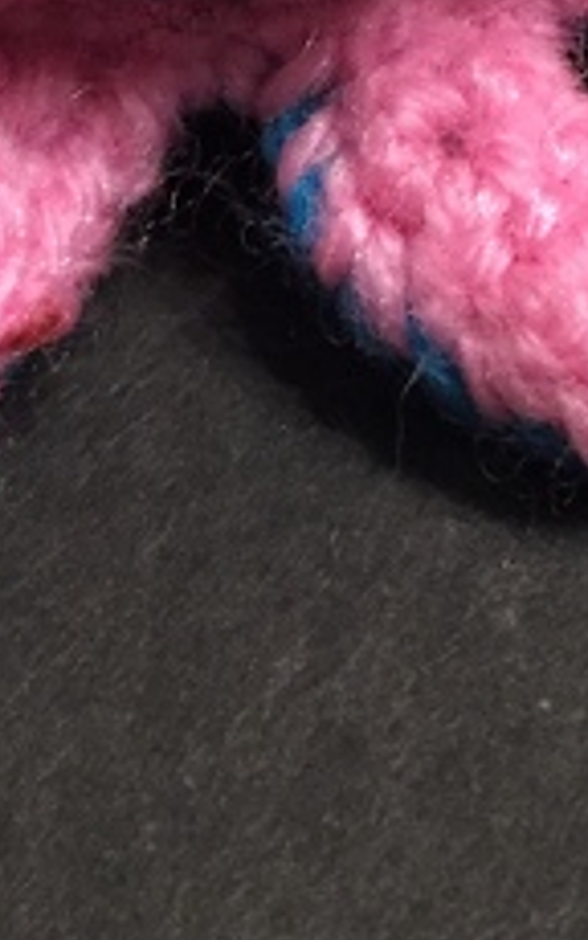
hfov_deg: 12.2
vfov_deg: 19.3
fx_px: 2740
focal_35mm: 107
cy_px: 249
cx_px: 265
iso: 200
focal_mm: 4.15
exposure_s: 1/33
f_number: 2.2
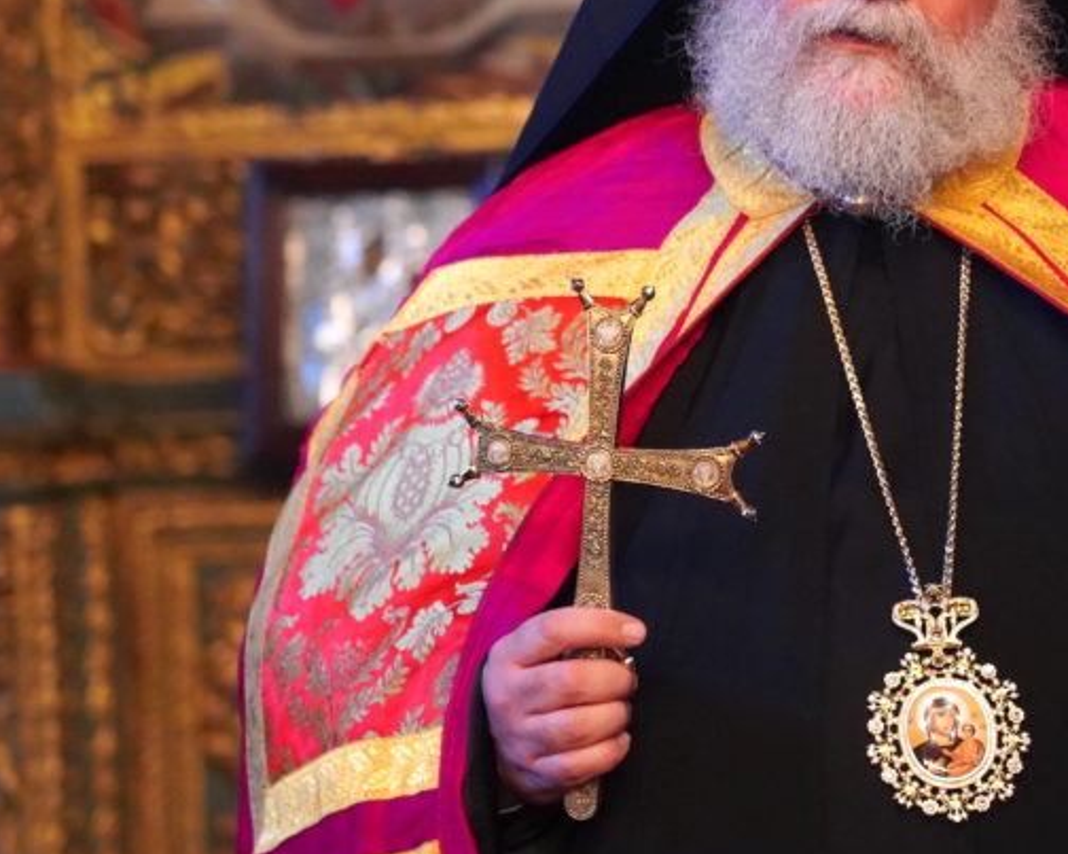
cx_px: 797
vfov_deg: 8.3
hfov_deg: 10.3
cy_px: 241
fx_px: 5910
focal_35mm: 187
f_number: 4
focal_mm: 98
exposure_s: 1/160
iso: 8000
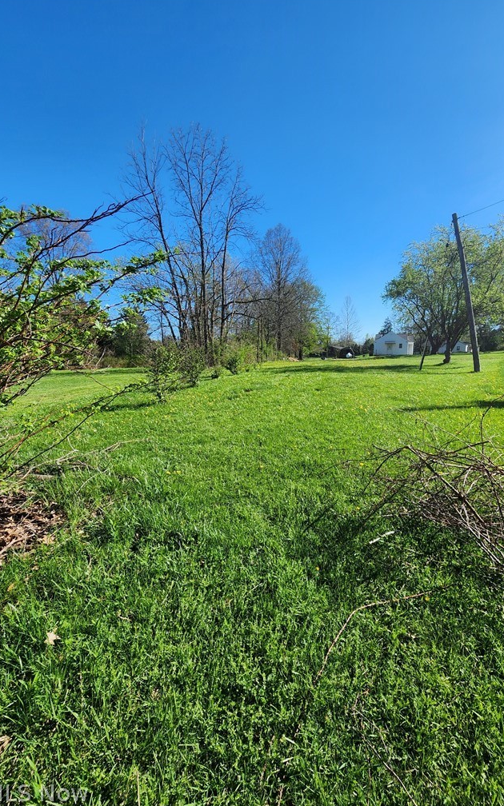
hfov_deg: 78.2
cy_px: 402
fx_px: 308
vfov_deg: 105.3
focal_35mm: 14
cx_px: 286
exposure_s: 1/1480
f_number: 2.2
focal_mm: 2.2
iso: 50
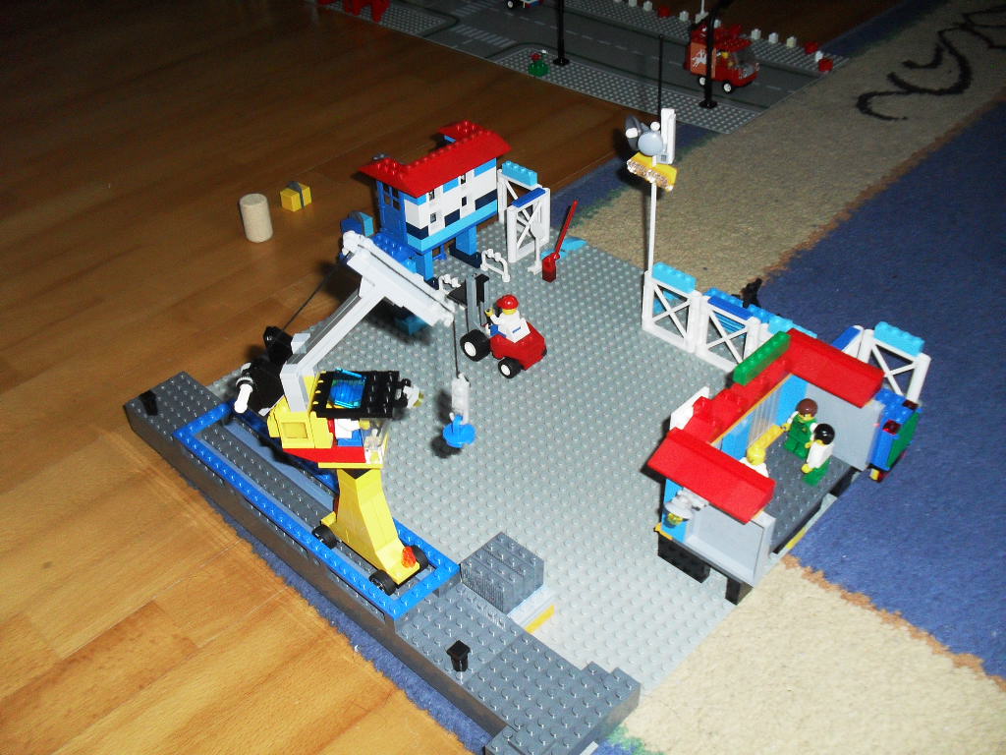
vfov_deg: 40.7
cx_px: 503
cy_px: 378
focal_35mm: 35
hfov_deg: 52.6
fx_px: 1017
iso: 200
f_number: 3.2
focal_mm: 6.3
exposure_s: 1/45
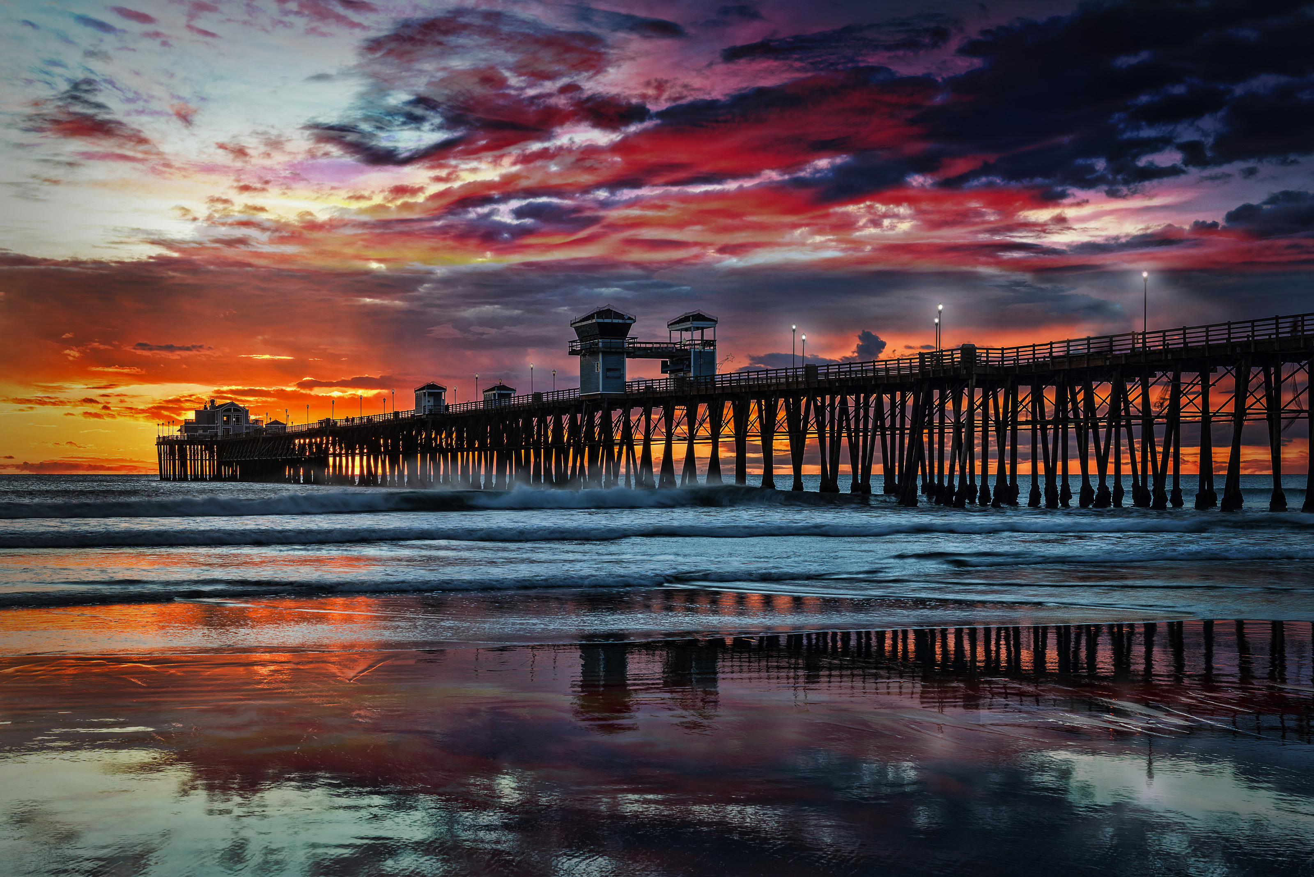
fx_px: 1753
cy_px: 438
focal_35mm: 48
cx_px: 657
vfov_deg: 28.1
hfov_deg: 41.1
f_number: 11
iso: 100
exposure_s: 1/3
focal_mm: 48
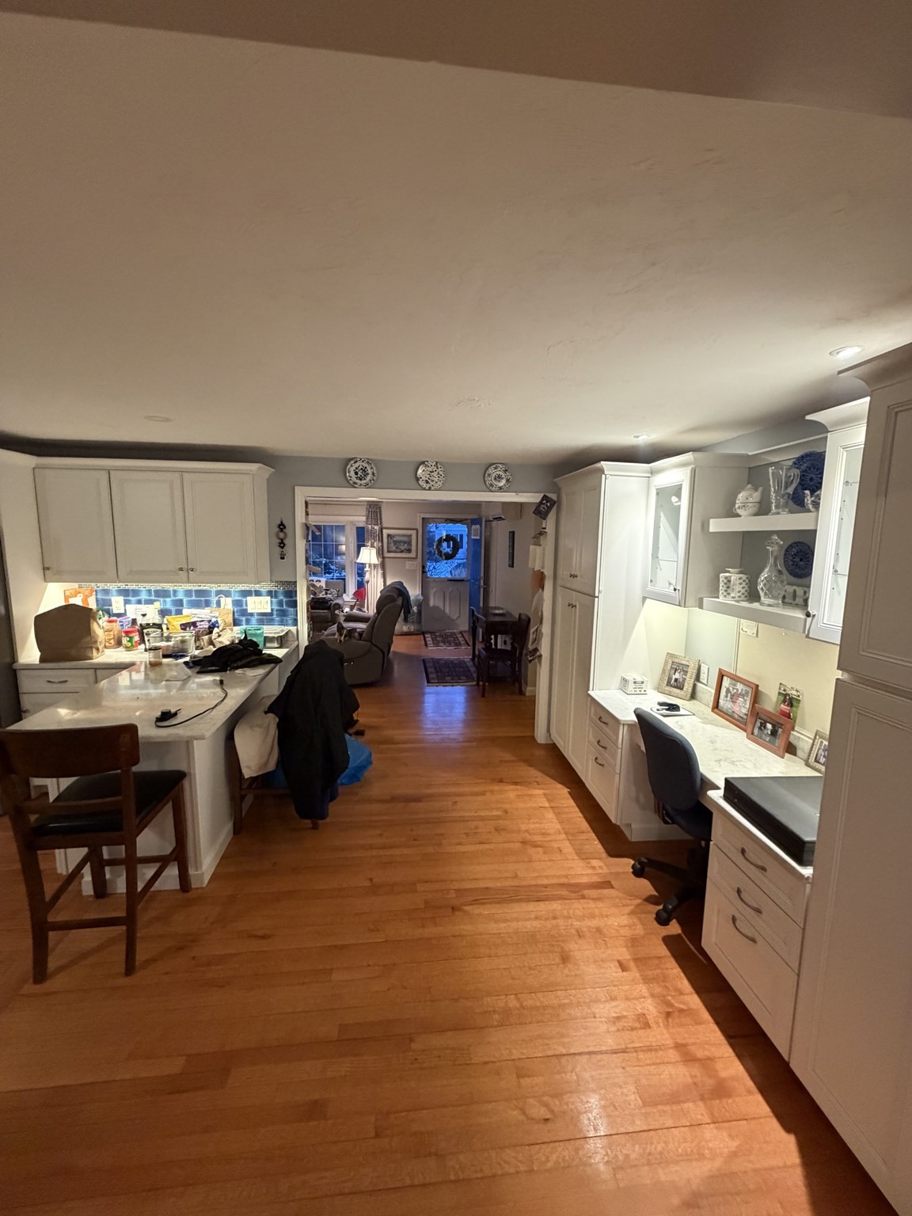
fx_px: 492
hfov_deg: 85.7
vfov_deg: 102.1
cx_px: 456
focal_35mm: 14
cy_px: 608
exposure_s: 1/60
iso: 500
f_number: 2.2
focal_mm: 2.22
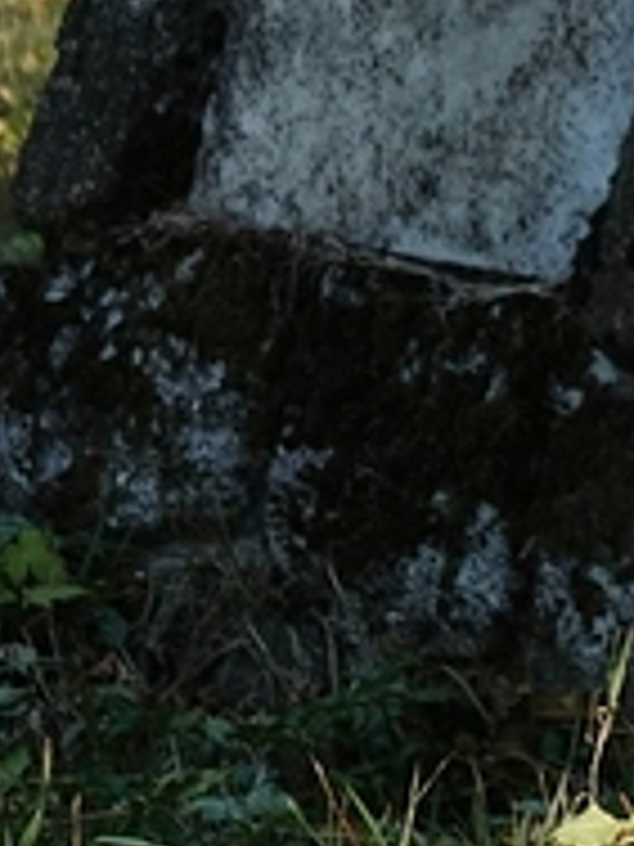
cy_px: 38
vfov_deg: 3.3
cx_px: 1385
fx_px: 14628
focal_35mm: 599
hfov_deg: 2.5
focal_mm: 42.74
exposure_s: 1/125
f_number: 5.6
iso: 125
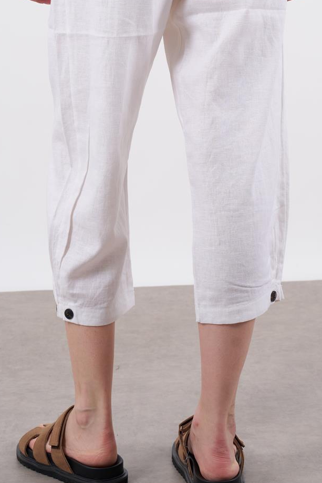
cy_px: 97
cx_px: 174
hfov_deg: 14.9
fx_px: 1234
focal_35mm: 92
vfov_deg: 21.9
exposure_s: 1/160
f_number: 8
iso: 160
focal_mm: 47
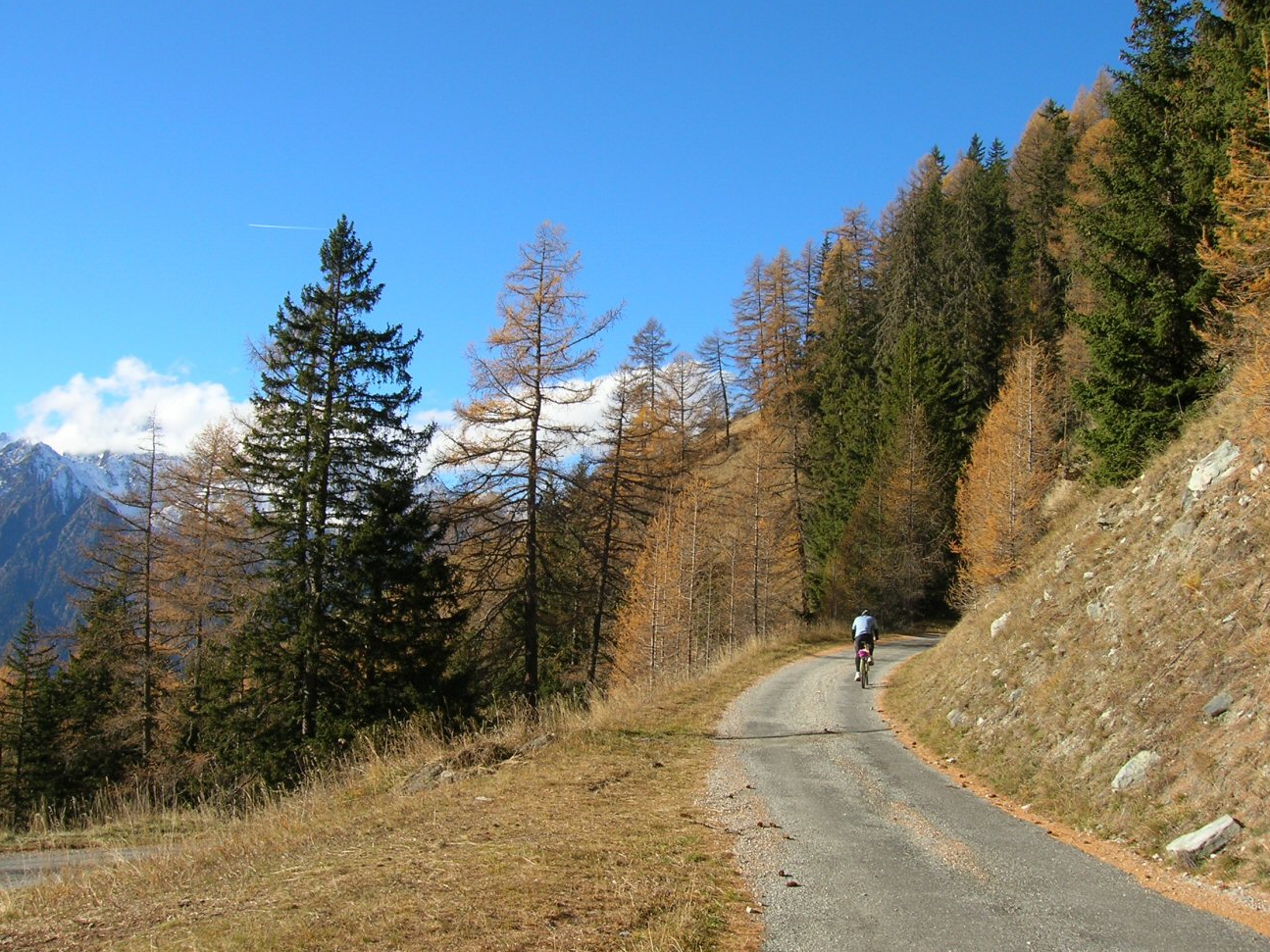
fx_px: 1284
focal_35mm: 35
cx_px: 626
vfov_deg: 40.7
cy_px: 487
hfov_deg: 52.6
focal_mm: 5.7
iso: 50
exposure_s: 1/262
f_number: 4.9
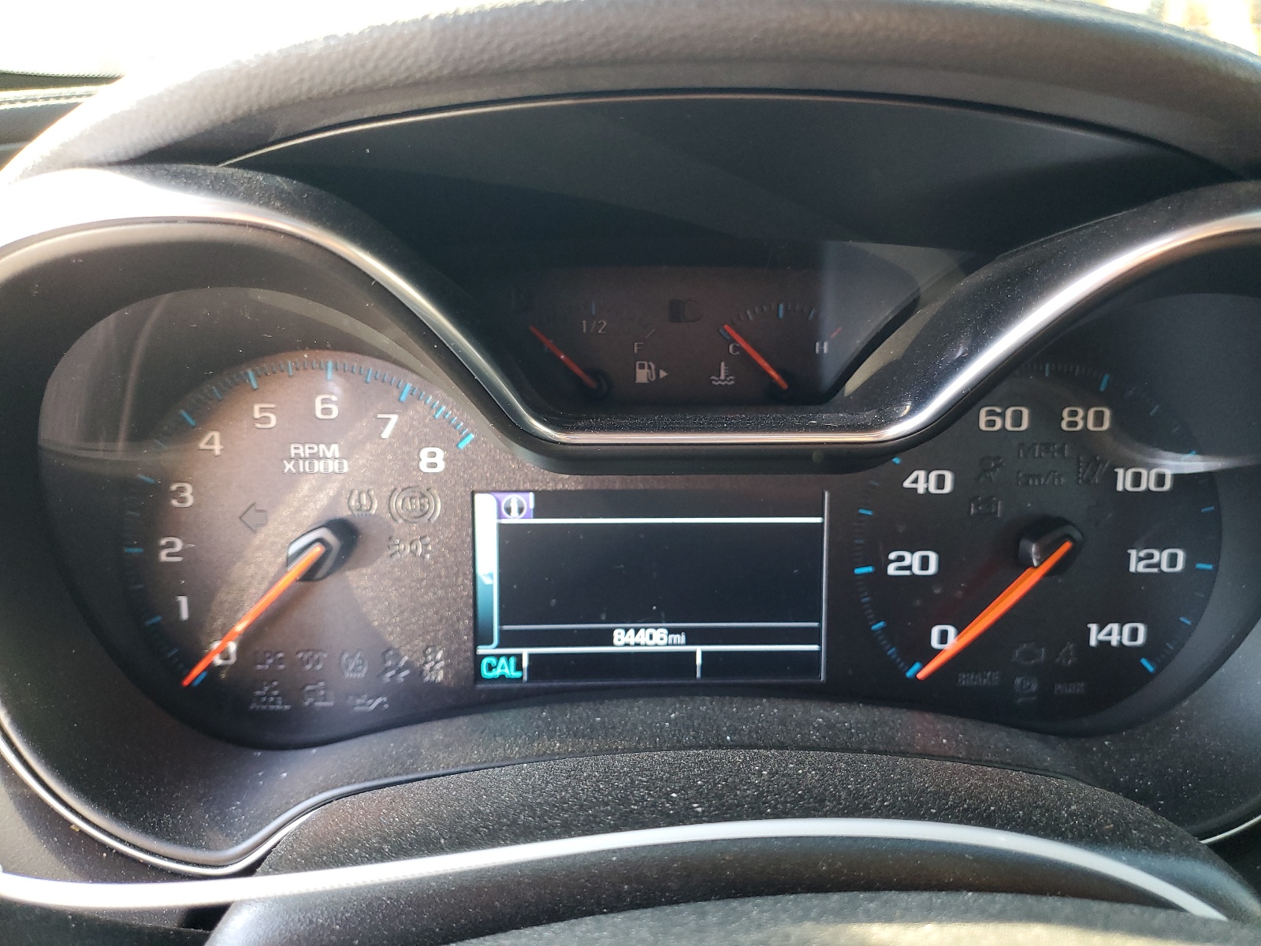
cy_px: 473
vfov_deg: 53.1
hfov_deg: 67.3
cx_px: 630
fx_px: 947
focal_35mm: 26
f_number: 1.5
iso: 120
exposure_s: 1/60.2
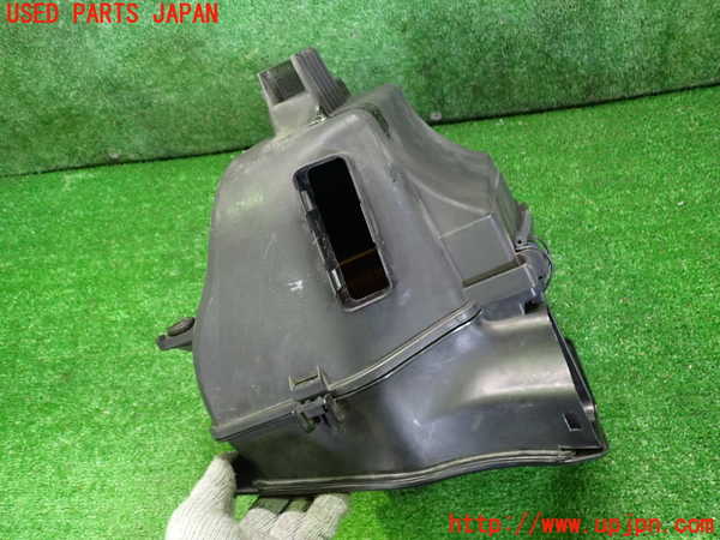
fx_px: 624
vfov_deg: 46.8
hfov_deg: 60.0
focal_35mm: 30
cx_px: 360
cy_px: 270
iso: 800
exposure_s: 1/30
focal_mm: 5.4
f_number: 2.3
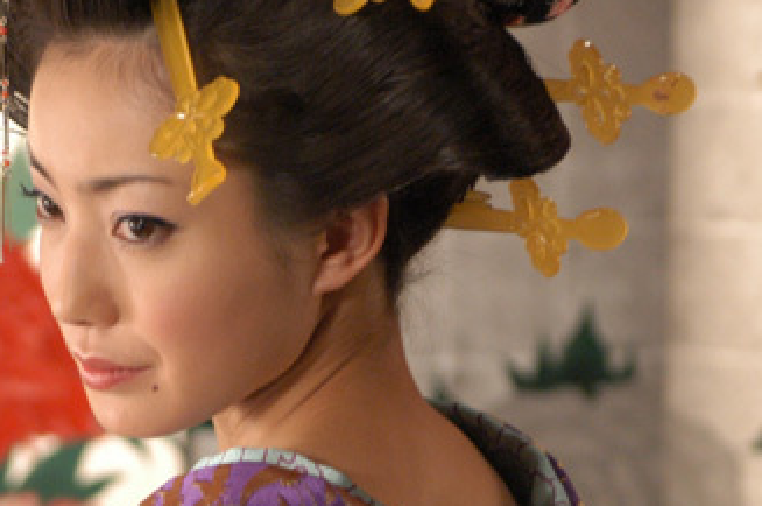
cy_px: 396
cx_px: 170
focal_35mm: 289
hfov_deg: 7.1
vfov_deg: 4.7
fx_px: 6108
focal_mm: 70
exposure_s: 1/100
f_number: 4.5
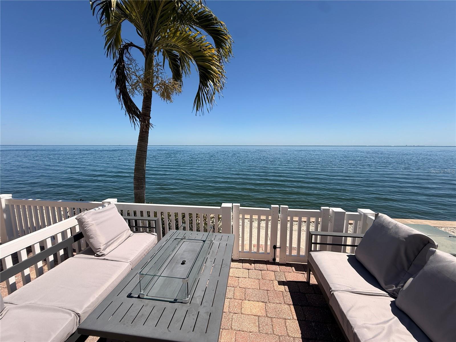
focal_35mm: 14
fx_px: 184
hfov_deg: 102.1
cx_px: 228
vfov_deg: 85.7
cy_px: 171
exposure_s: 1/3125
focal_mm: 2.22
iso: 50
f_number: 2.2
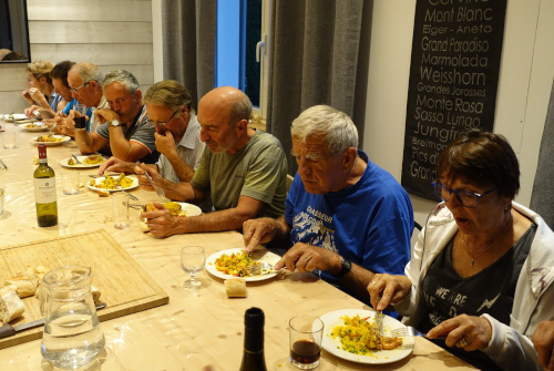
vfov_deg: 40.1
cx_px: 277
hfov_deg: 57.2
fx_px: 509
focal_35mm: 33
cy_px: 186
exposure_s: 1/40
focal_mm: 12.06
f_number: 2.8
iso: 640
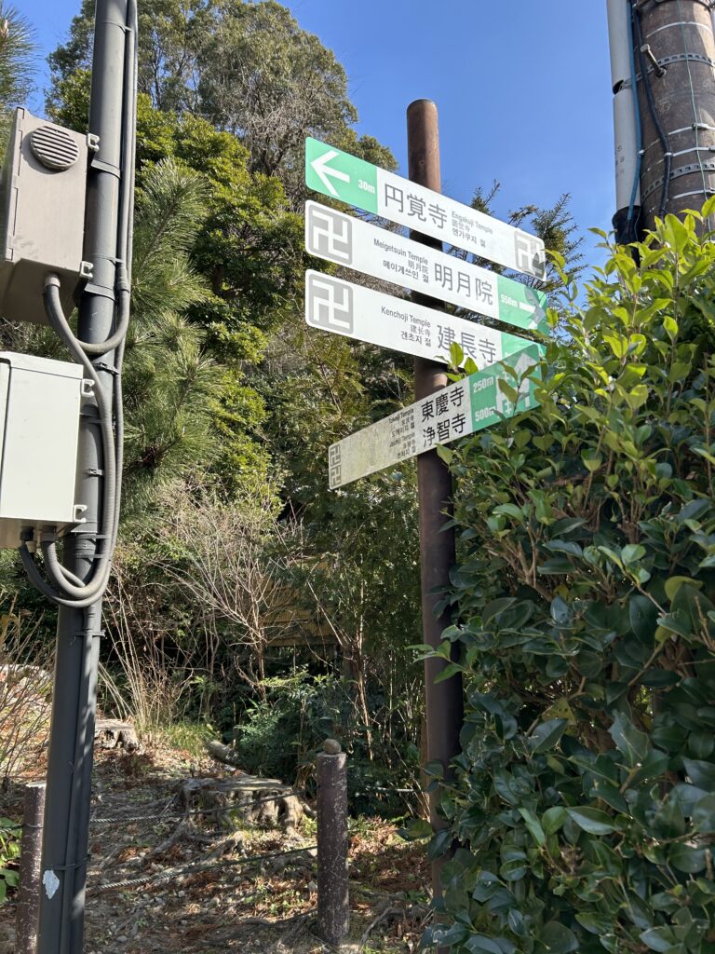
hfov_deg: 53.1
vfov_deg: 67.3
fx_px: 716
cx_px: 358
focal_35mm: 26
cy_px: 477
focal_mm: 5.7
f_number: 1.5
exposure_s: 1/1553
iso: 50
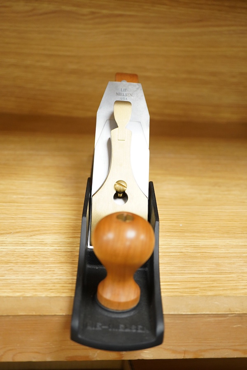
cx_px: 124
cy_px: 185
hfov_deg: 29.9
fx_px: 463
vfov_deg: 43.6
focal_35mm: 45
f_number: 3.5
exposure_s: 1/125
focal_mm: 30
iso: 1250
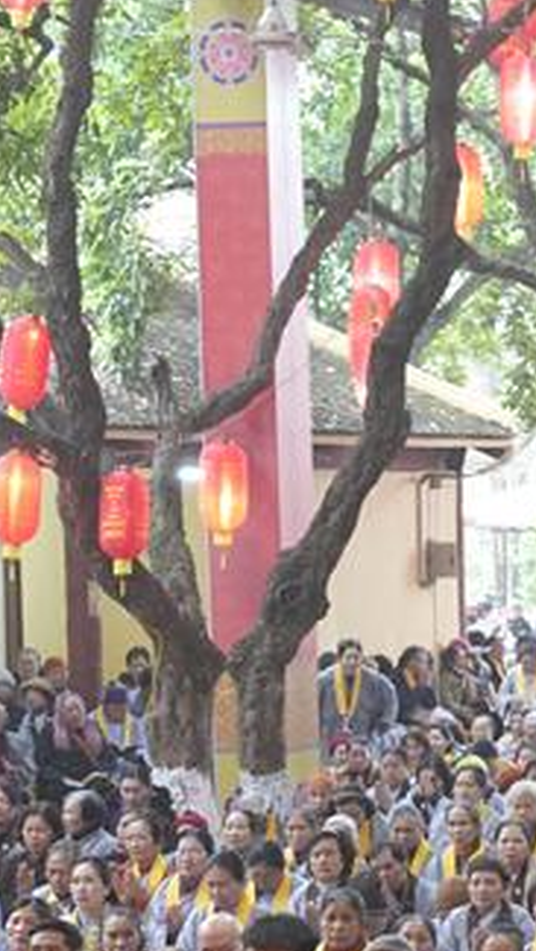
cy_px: 784
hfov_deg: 8.0
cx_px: 993
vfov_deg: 14.5
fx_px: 3711
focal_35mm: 147
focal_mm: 38
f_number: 4
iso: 3200
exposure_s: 1/100
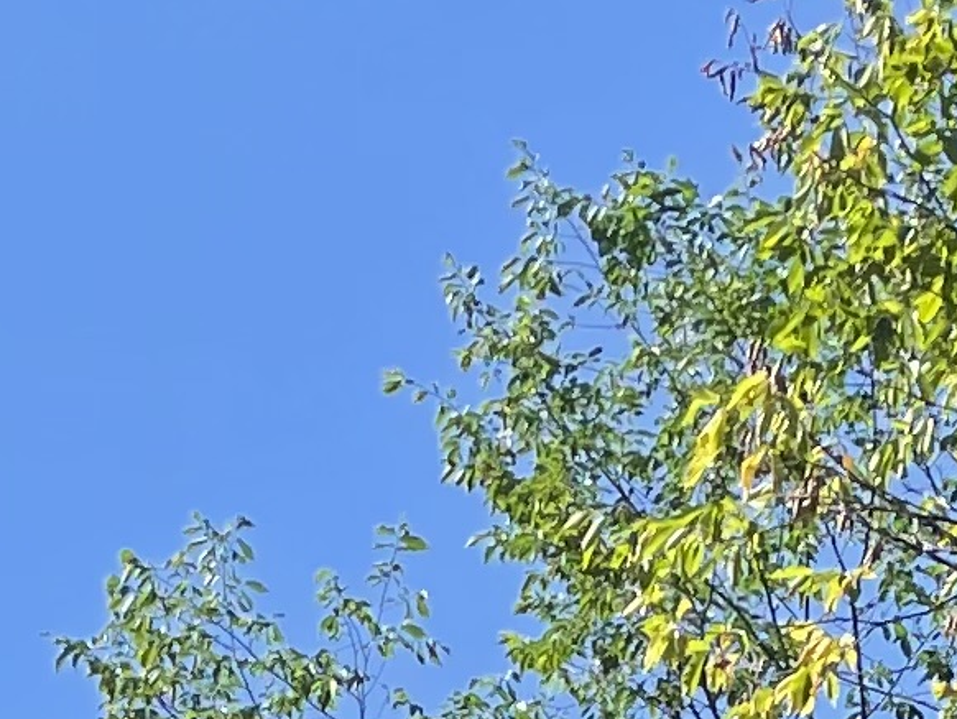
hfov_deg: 10.9
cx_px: 41
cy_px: 2169
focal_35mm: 180
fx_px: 4978
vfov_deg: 7.3
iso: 32
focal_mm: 4.2
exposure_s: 1/1335
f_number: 1.6
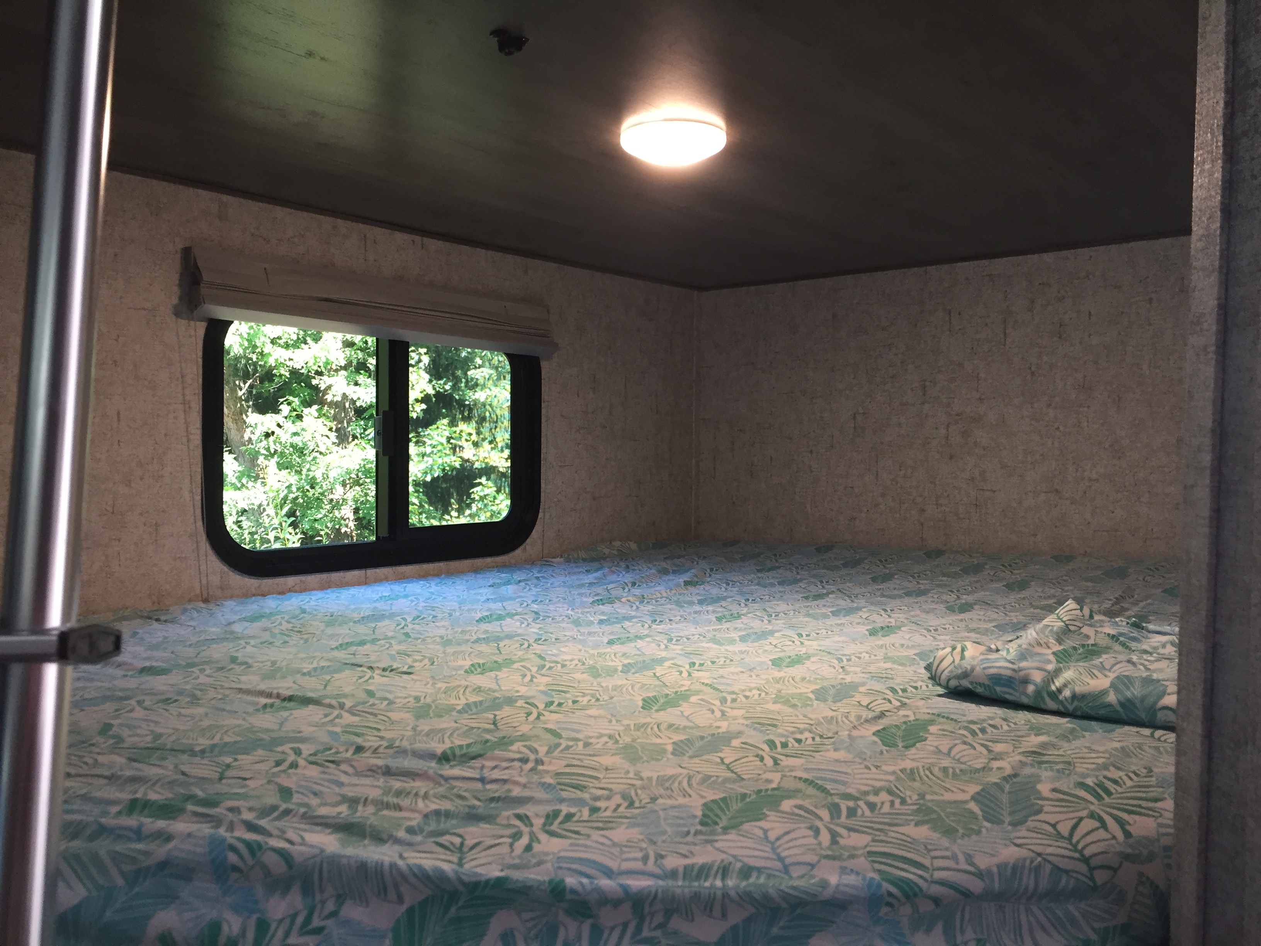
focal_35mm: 29
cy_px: 473
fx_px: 1056
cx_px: 630
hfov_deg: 61.7
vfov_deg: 48.2
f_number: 2.2
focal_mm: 4.15
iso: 50
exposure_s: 1/30
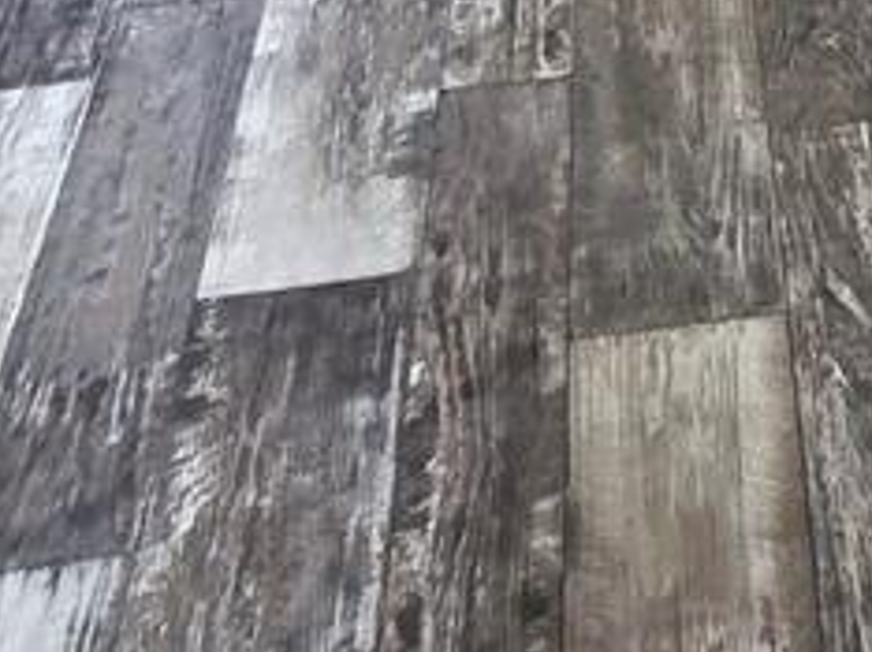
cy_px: -1073
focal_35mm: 89
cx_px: 1241
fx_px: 2240
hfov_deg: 19.6
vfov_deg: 12.0
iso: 125
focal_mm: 2.2
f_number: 2.2
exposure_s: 1/60.2
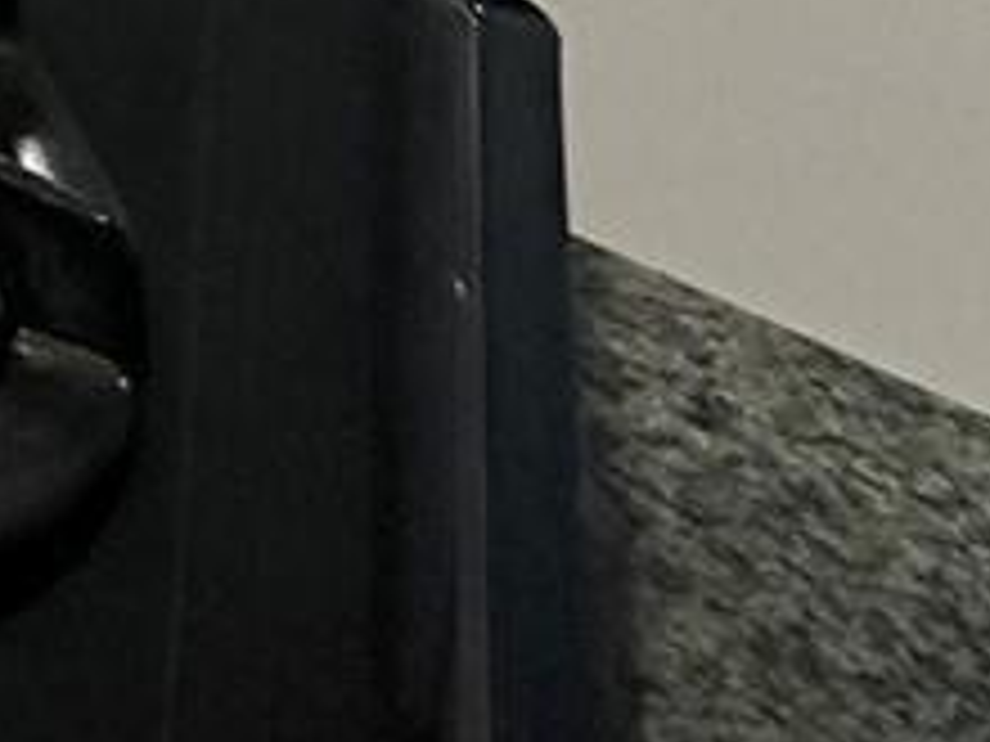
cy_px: -1943
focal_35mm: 102
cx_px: -1890
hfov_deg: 11.7
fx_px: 2917
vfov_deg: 9.0
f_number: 2.2
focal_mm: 2.22
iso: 160
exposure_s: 1/120
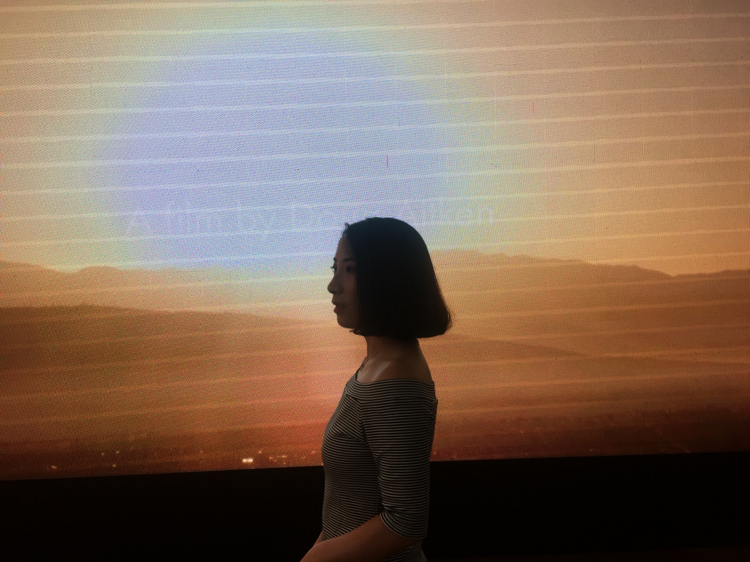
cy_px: 281
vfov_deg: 48.2
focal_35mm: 29
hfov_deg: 61.7
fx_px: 628
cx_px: 375
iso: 40
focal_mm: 4.15
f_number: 2.2
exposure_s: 1/100
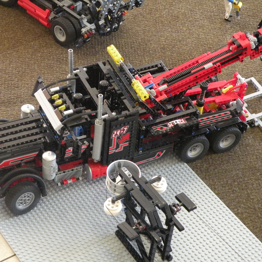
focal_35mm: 90
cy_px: 131
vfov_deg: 19.3
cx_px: 122
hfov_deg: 19.3
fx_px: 771
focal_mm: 13.4
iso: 400
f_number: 4
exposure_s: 1/20.6
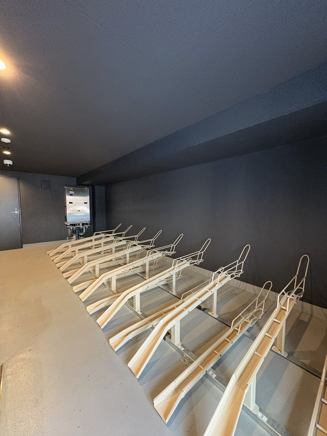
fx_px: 176
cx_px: 164
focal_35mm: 14
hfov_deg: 85.7
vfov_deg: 102.1
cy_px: 218
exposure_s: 1/60
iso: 500
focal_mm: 2.22
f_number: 2.2
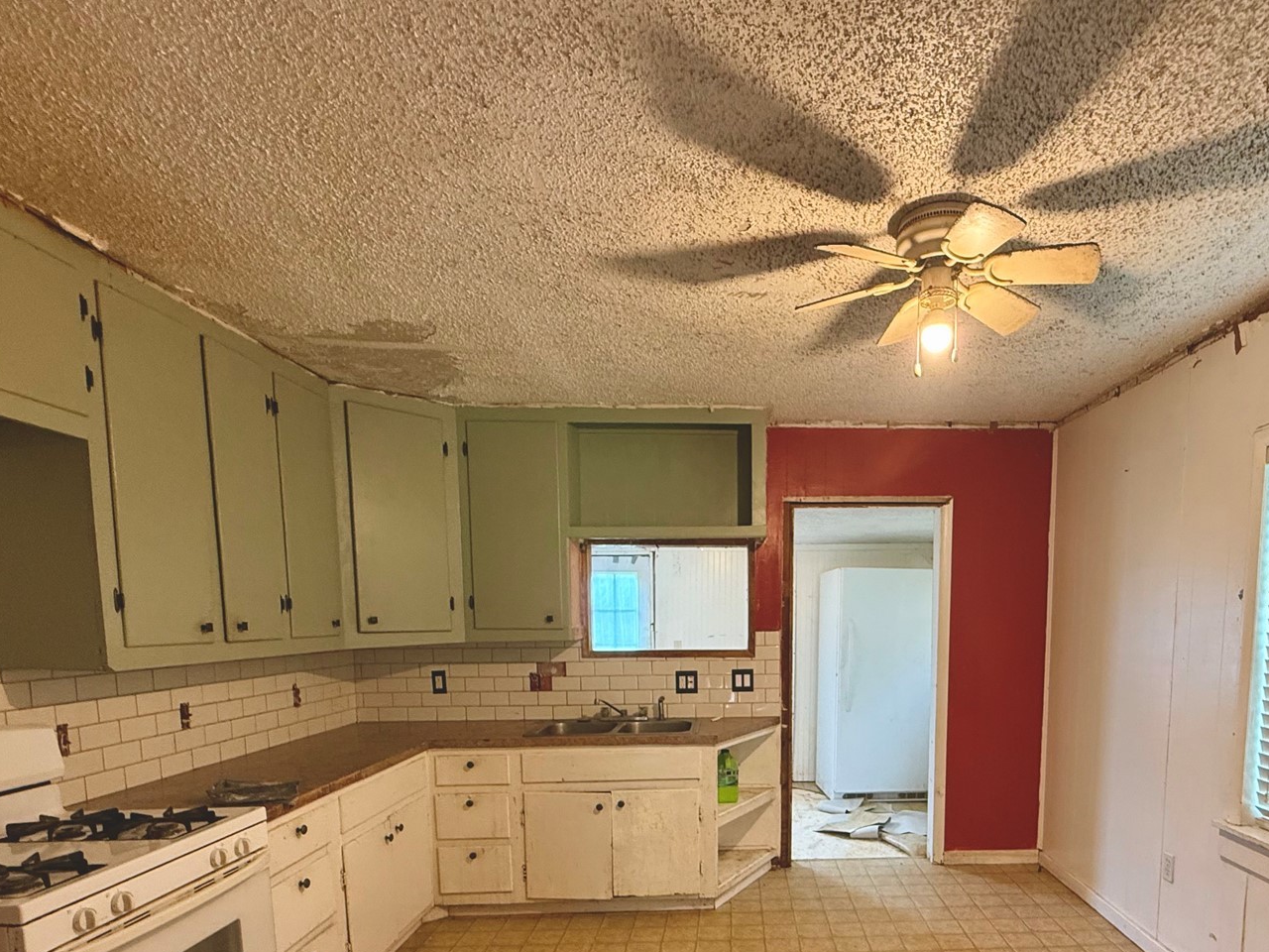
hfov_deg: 77.9
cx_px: 772
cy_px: 696
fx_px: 770
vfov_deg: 60.5
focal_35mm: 21
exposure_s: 1/60
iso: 320
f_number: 2.2
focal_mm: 2.22
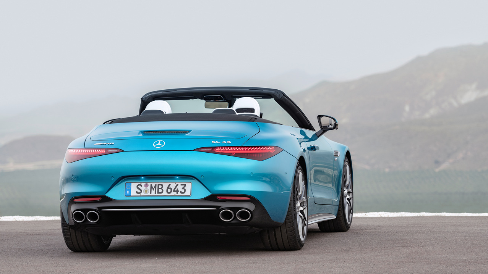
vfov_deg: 7.2
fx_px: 2174
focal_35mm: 168
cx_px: 244
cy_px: 131
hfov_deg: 12.8
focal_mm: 160
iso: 200
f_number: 5.6
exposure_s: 1/40
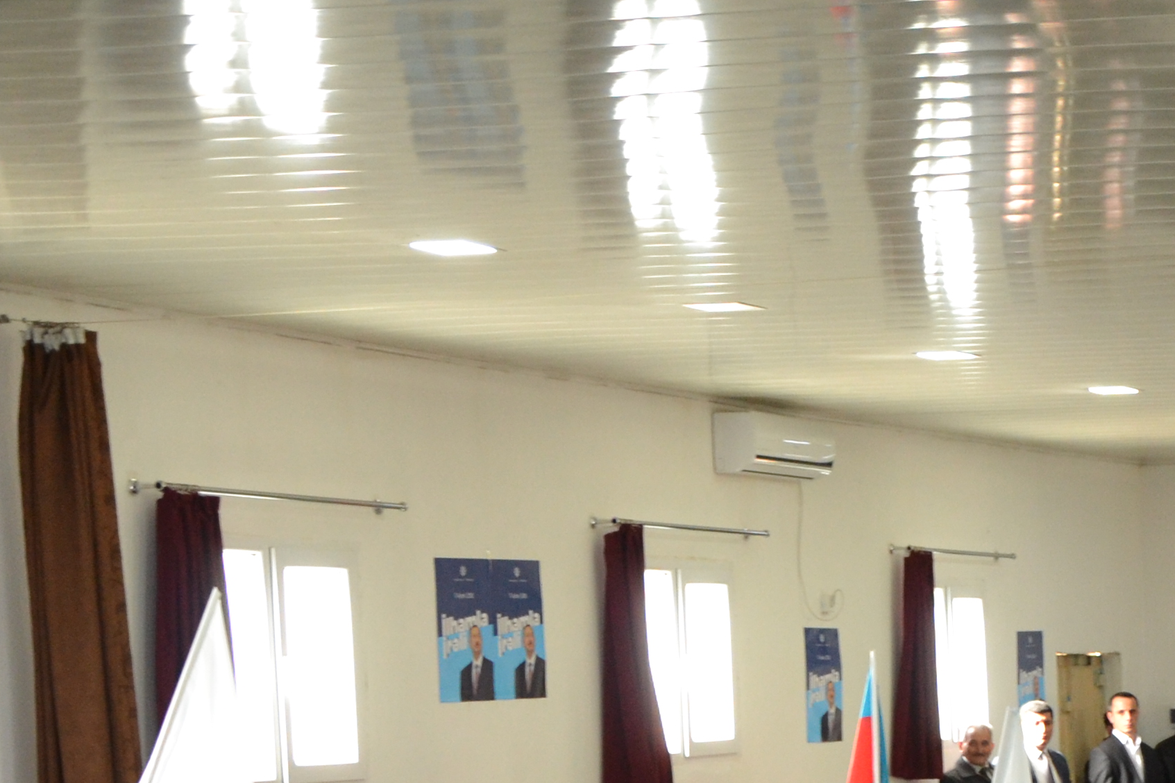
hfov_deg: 19.2
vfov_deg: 13.4
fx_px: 3198
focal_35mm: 98
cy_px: 1059
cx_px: 1547
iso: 1000
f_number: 3.8
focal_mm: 24
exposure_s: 1/60
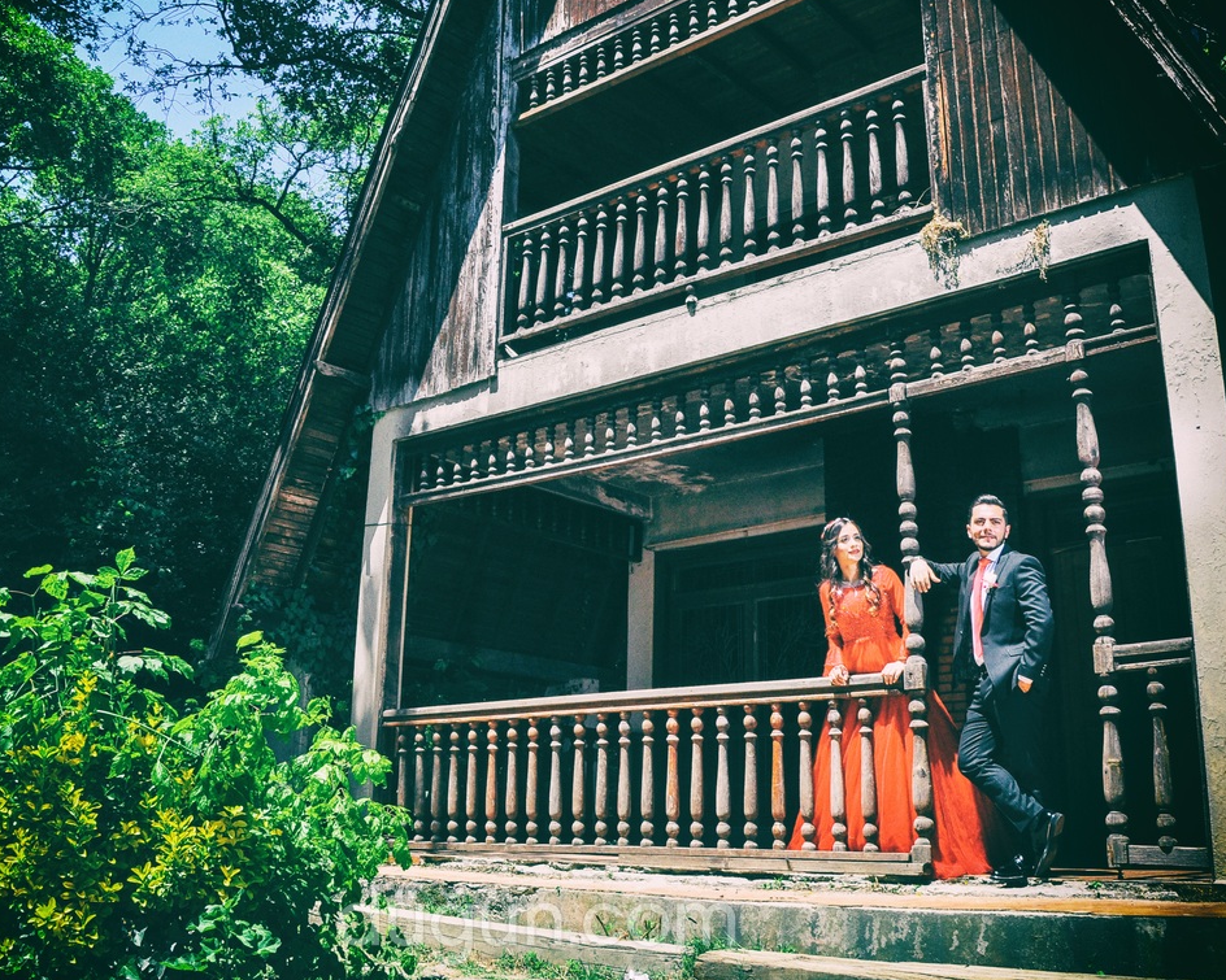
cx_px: 536
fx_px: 1125
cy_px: 484
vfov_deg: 47.1
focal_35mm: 31
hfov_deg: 57.0
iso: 250
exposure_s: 1/125
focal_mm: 18
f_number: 16
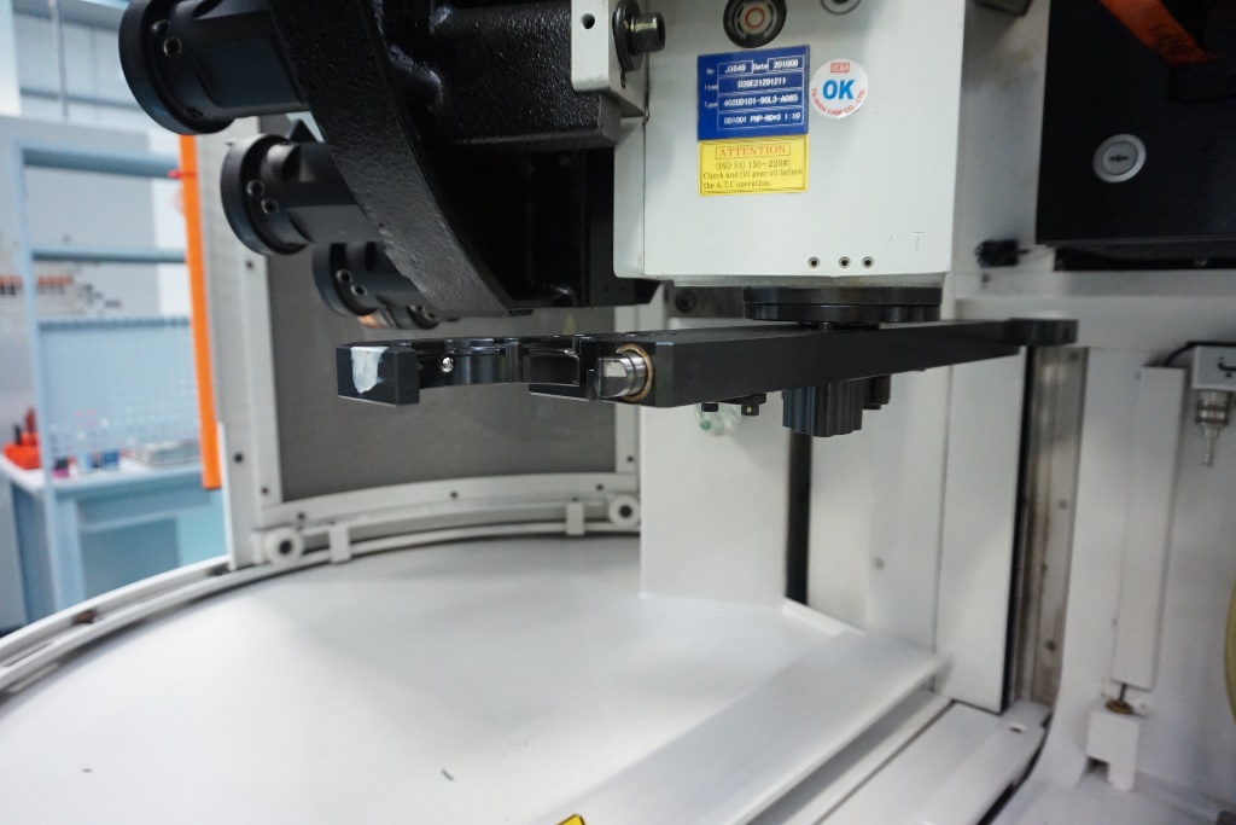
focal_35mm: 24
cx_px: 618
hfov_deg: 73.7
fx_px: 824
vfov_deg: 53.1
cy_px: 412
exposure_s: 1/60
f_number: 3.5
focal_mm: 16
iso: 2000
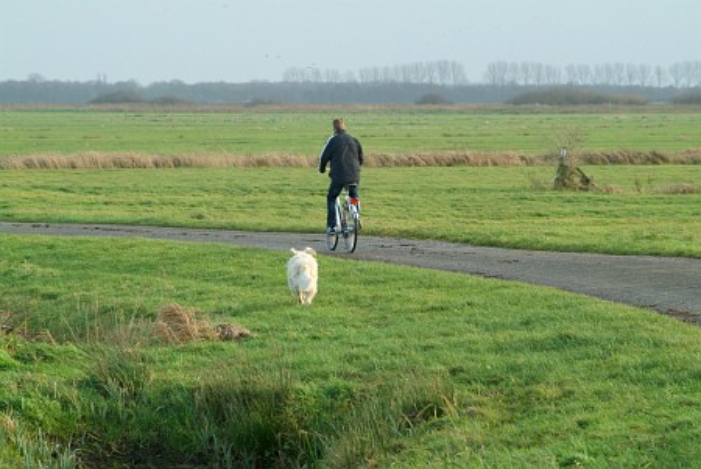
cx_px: 350
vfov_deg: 6.8
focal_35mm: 203
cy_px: 234
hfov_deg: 10.1
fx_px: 3957
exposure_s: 1/125
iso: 400
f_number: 8
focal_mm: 135
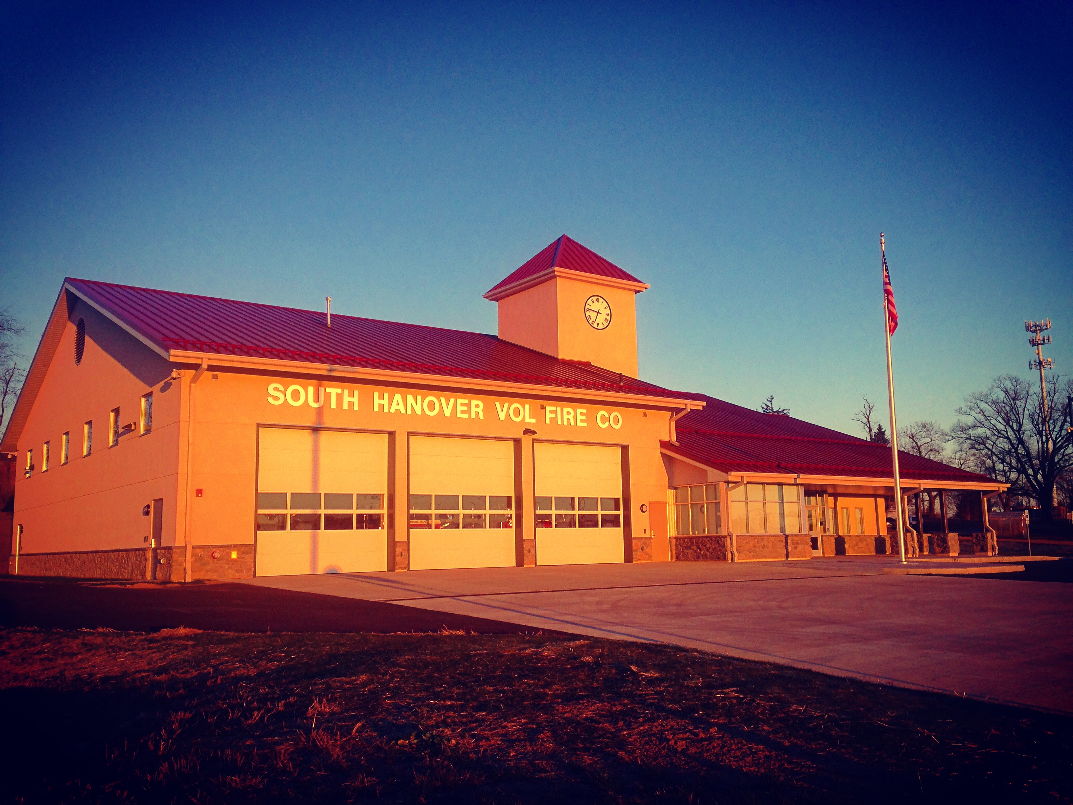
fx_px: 1023
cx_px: 536
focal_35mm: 33
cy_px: 402
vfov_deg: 42.9
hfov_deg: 55.4
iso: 50
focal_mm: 4.12
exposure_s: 1/511
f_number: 2.4
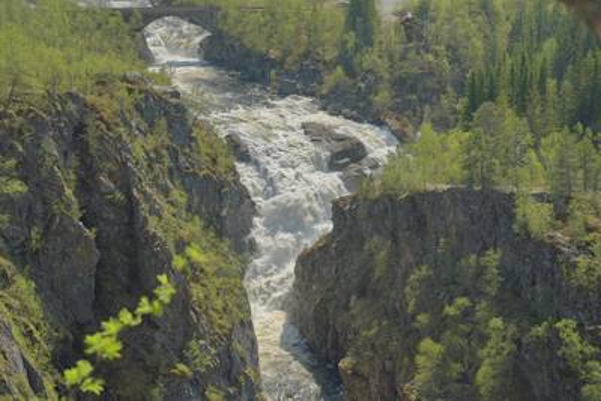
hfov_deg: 17.1
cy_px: 200
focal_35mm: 120
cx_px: 300
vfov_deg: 11.4
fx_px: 2004
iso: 100
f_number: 10
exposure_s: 1/160
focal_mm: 120
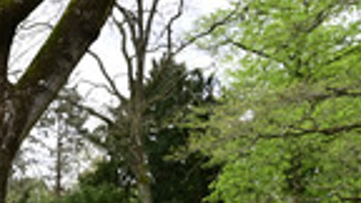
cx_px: -127
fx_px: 909
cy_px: 356
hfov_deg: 20.3
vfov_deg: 11.8
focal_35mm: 95
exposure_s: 1/250
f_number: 8
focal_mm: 29
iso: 800
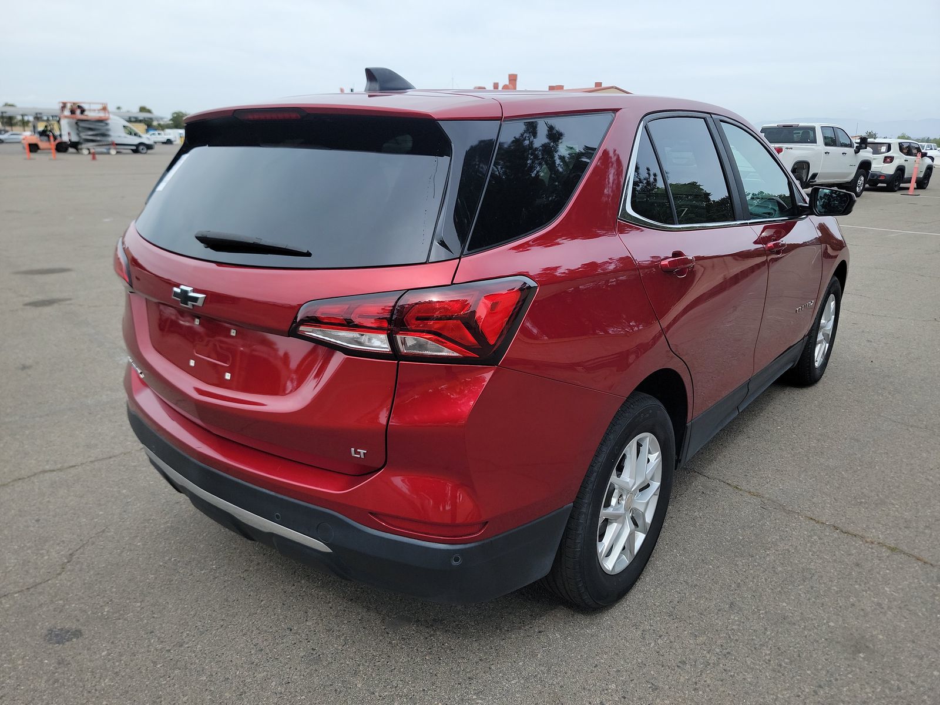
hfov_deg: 71.6
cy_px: 352
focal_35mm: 24
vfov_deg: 56.8
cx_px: 470
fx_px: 652
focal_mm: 6.7
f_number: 1.8
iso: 50
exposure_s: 1/524
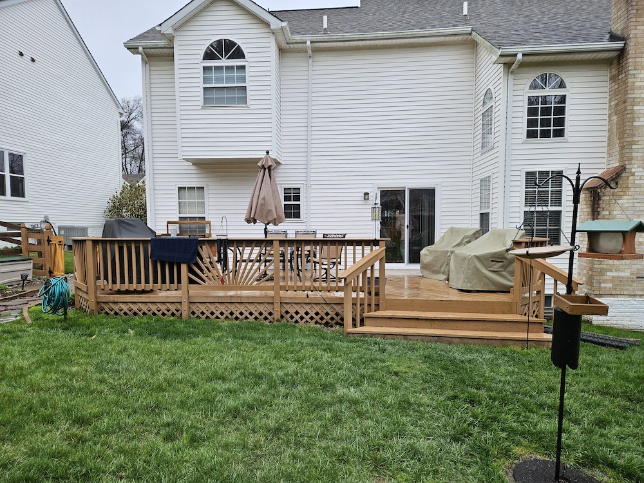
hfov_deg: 73.9
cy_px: 242
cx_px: 322
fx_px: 428
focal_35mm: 23
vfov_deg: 58.9
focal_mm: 5.4
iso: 25
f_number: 1.8
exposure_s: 1/559
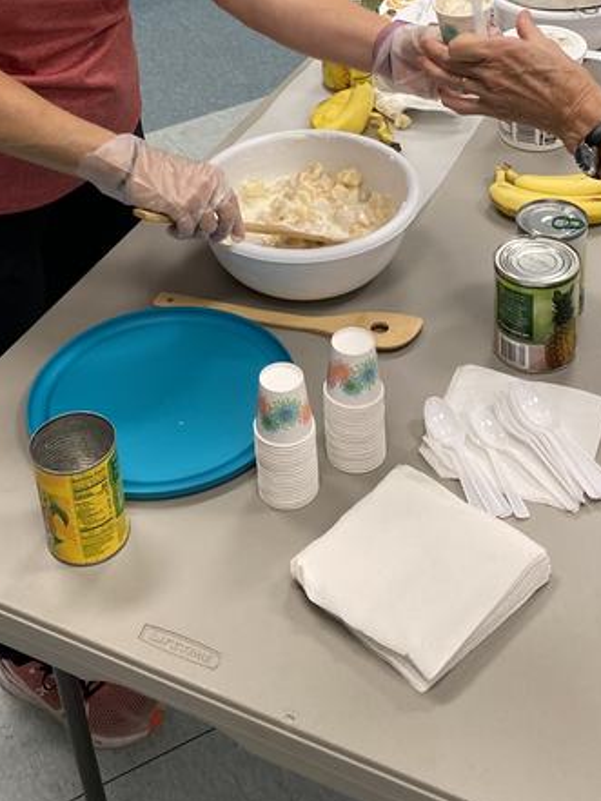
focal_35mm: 55
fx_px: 1273
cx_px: 258
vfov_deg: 34.0
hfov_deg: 26.5
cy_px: 177
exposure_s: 1/60
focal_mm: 4.25
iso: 80
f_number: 1.8
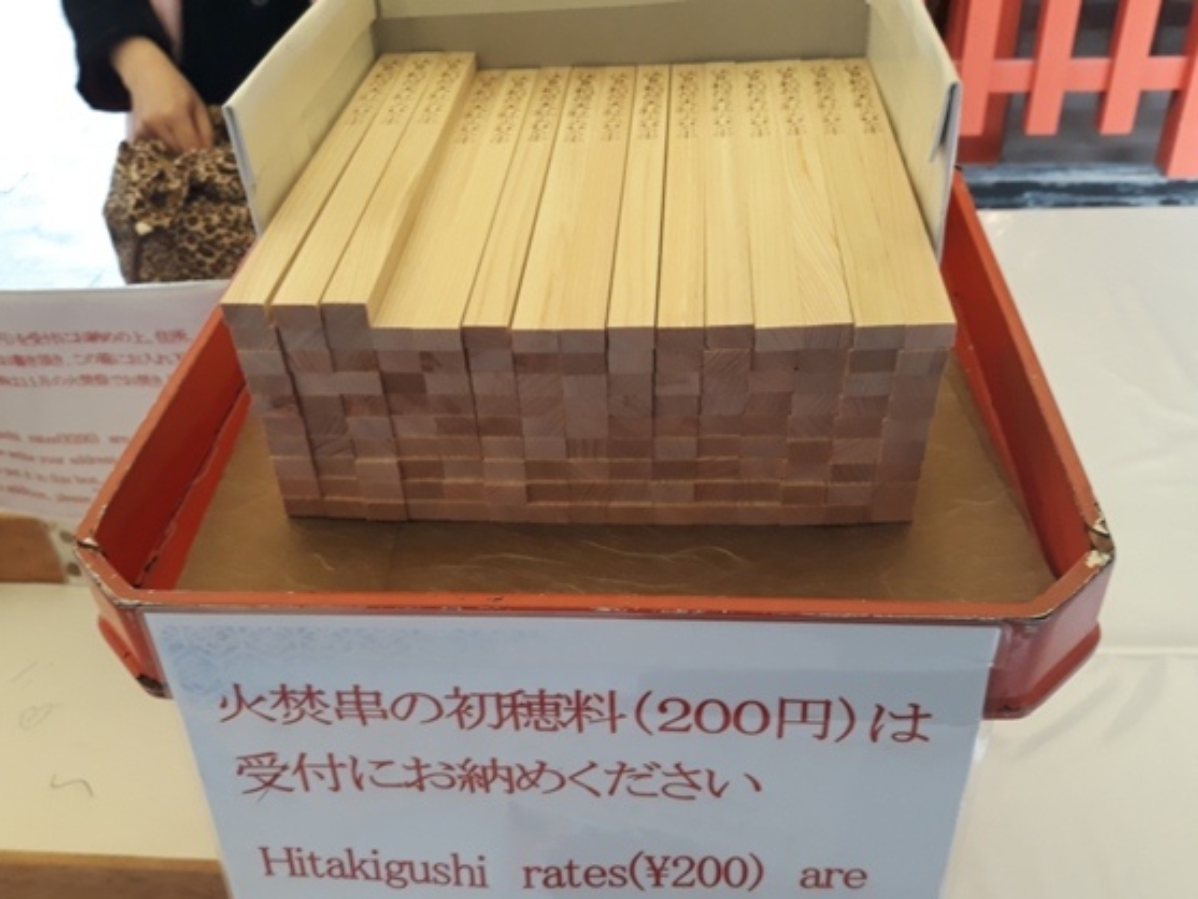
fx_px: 1073
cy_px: 499
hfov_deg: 58.3
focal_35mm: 31
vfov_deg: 45.4
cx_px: 570
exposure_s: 1/40
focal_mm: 3.71
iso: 125
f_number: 1.7
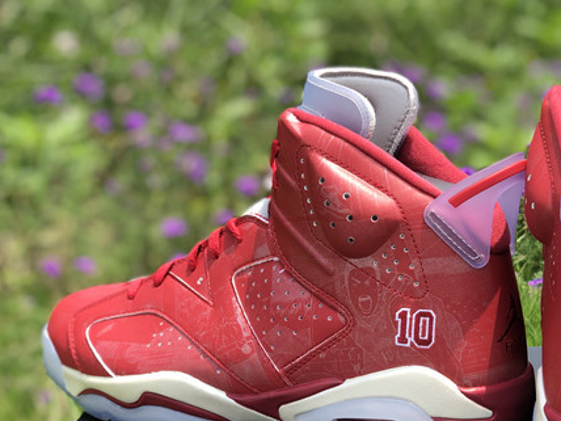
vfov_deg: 16.3
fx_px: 1459
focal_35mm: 90
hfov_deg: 21.6
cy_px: 336
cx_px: 425
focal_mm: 6
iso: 16
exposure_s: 1/400
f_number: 2.4
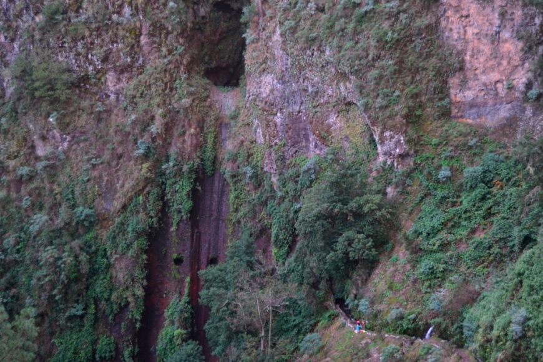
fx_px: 724
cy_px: 181
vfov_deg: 28.1
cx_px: 272
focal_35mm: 48
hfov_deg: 41.1
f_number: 4.5
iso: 400
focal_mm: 32
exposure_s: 1/200
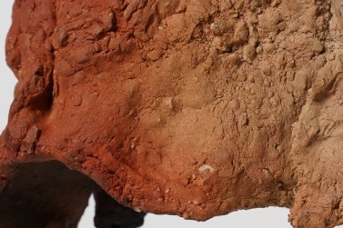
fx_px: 1955
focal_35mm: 205
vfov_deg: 6.7
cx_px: 441
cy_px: 74
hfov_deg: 9.8
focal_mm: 67.1
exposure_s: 1/100
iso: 1250
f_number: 11
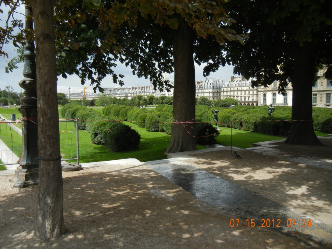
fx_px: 288
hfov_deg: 60.0
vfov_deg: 46.8
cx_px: 166
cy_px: 124
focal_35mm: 30
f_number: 3.5
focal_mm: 5.4
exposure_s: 1/1200
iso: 160
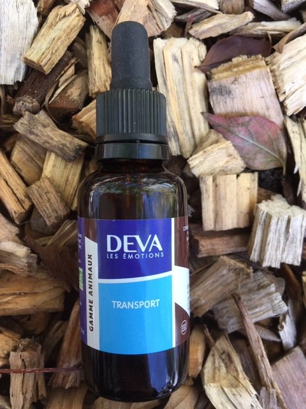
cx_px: 153
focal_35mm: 29
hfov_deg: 48.2
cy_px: 204
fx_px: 342
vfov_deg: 61.7
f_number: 2.2
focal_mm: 4.15
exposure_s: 1/100
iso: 32
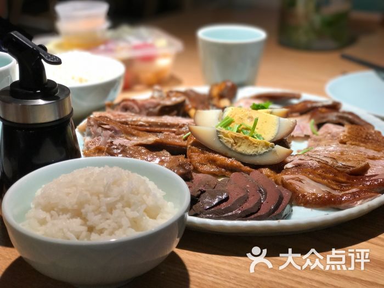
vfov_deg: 25.7
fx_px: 632
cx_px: 192
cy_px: 144
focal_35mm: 57
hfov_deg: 33.8
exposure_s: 1/50
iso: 100
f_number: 2.8
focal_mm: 6.6
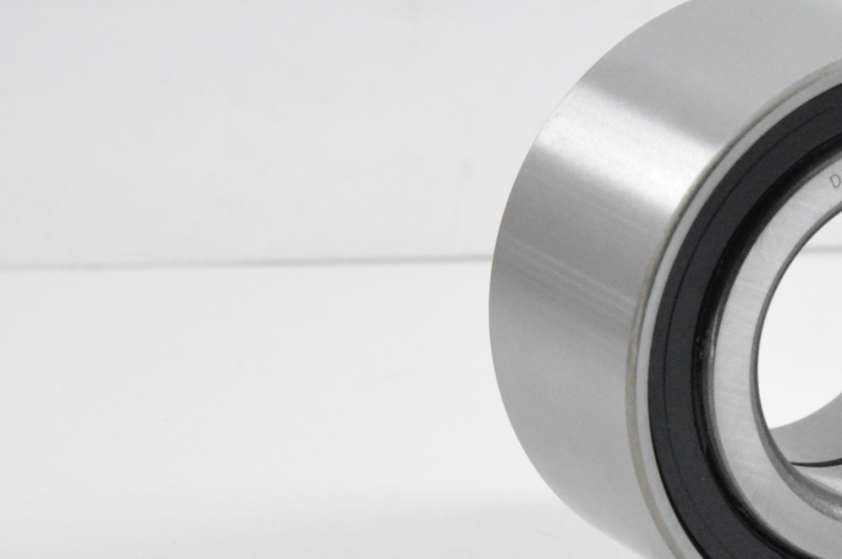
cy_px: 321
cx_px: 878
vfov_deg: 6.0
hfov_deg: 8.9
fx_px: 5351
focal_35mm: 229
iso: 3200
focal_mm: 62
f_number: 8
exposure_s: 1/100
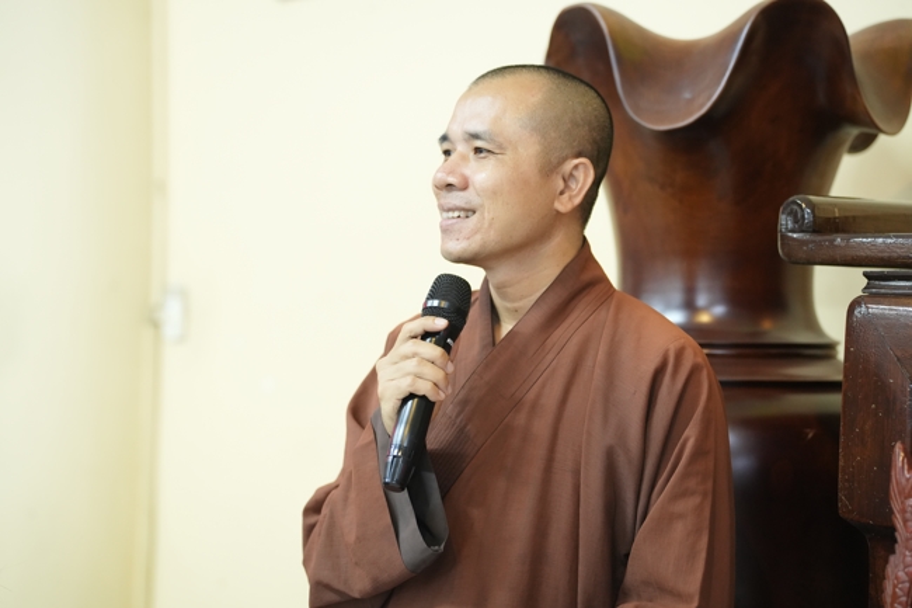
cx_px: 456
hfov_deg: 27.0
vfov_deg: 18.2
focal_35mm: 75
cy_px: 304
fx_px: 1899
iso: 4000
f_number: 2.8
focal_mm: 75
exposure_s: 1/100
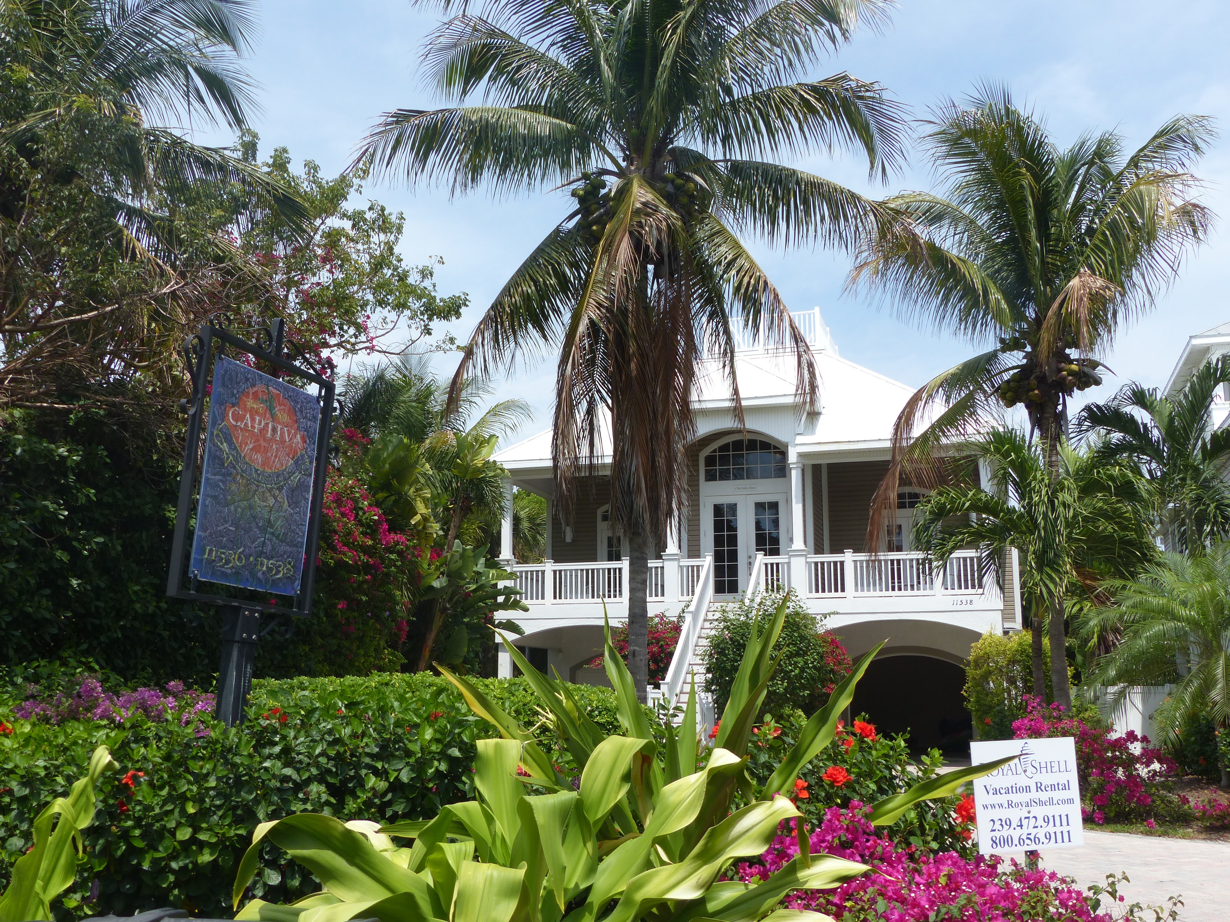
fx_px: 1244
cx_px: 615
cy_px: 461
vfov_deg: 40.7
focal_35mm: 35
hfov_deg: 52.6
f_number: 4
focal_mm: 6.3
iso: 100
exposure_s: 1/1000
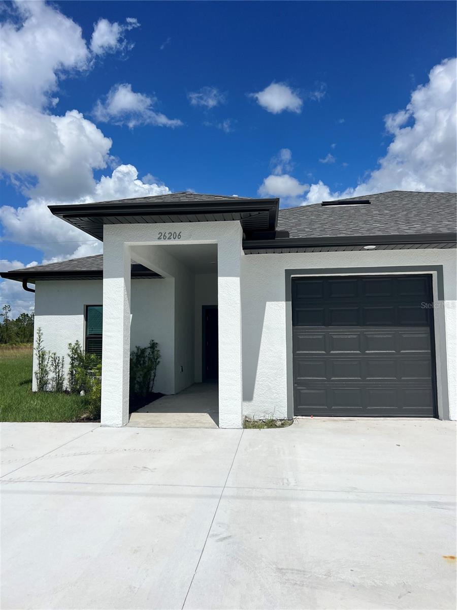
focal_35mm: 26
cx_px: 228
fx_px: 458
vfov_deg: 67.3
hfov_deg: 53.1
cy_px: 305
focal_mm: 5.7
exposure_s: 1/12658
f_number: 1.5
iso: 50
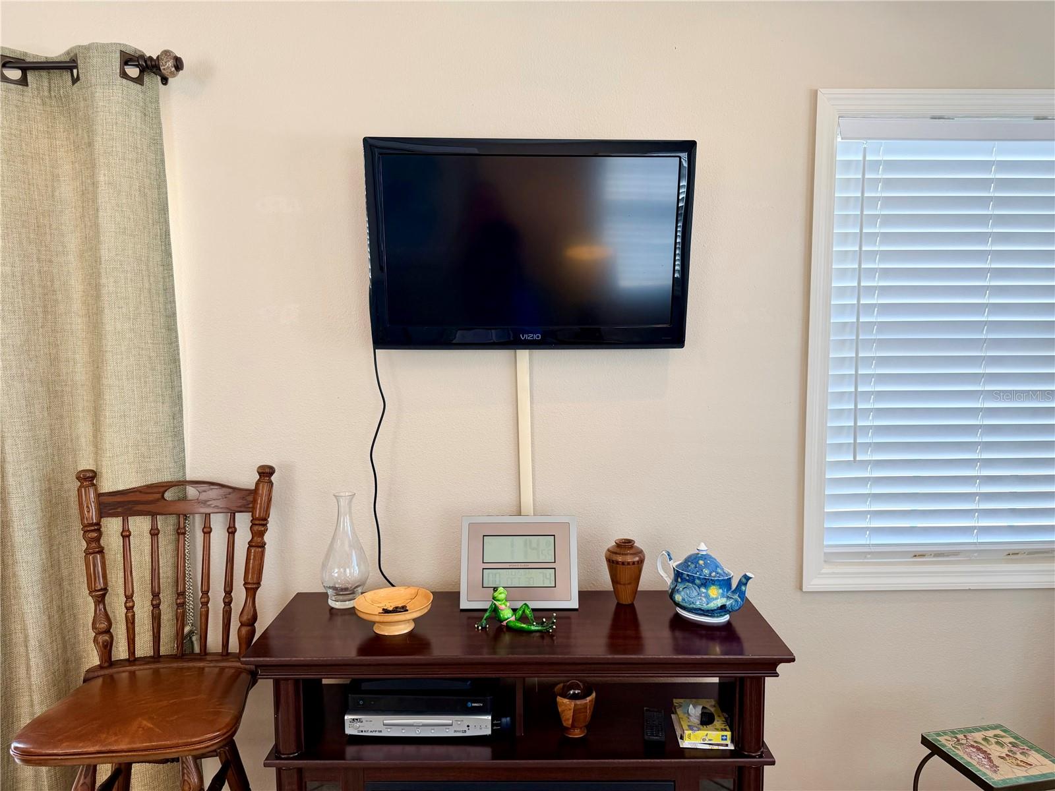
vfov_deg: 56.8
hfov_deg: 71.6
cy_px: 396
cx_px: 528
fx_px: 731
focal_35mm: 24
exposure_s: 1/121
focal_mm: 6.76
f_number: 1.78
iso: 80
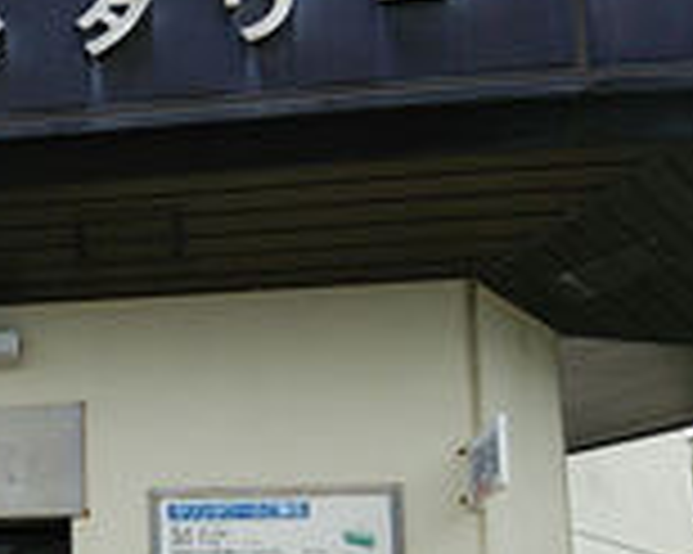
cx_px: -171
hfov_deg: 22.7
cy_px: 464
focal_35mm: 76
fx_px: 1558
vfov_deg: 19.9
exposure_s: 1/614
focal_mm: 4.06
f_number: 1.94
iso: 40
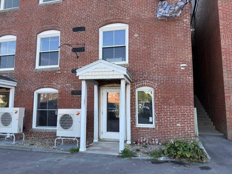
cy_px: 87
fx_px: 161
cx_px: 116
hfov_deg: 71.6
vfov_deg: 56.8
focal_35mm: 24
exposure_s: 1/567
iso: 80
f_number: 1.78
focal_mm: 6.76
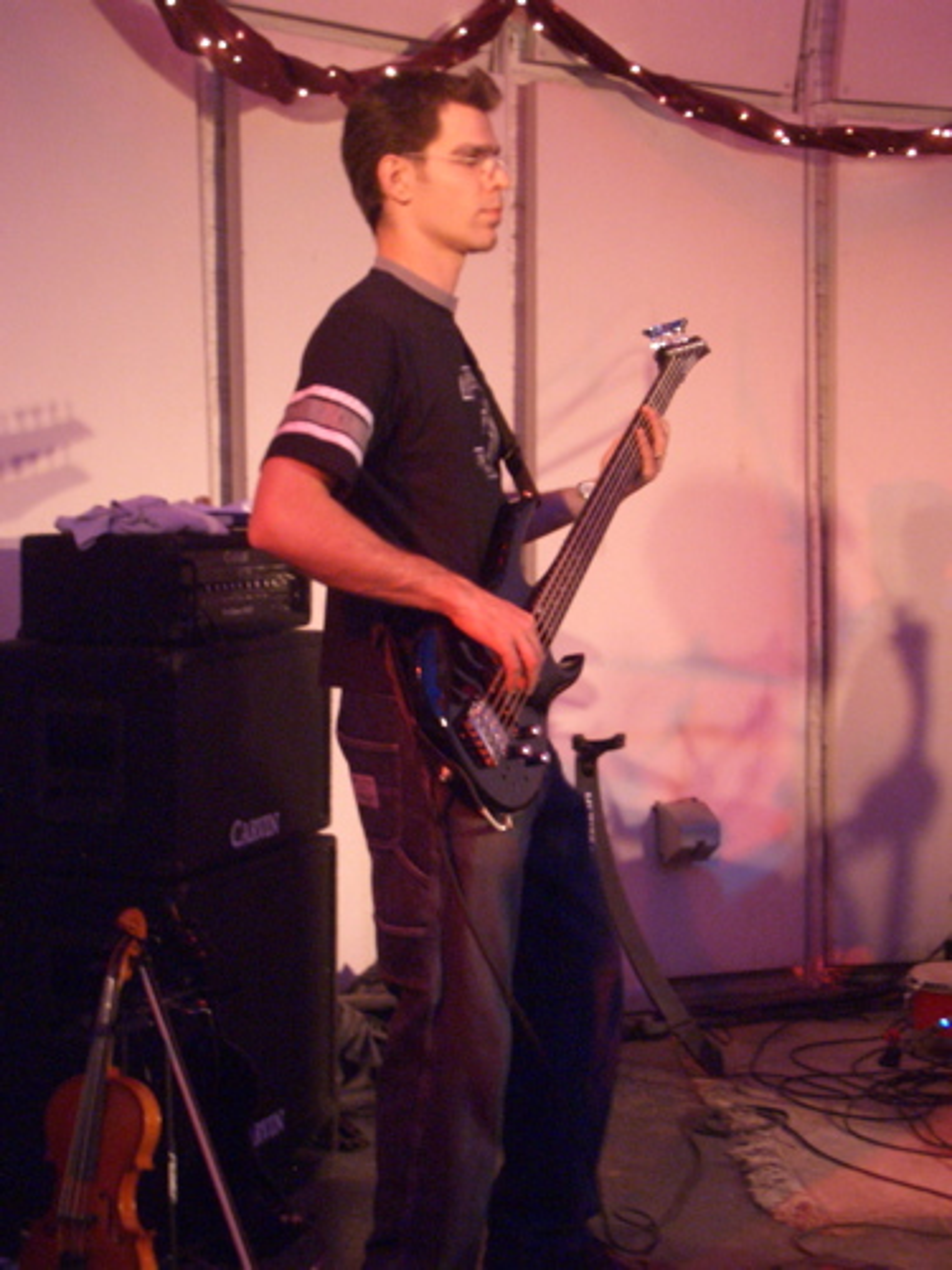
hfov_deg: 23.7
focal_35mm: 62
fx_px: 2273
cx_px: 476
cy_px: 635
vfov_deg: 31.2
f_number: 3.5
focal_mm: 10.2
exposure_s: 1/8
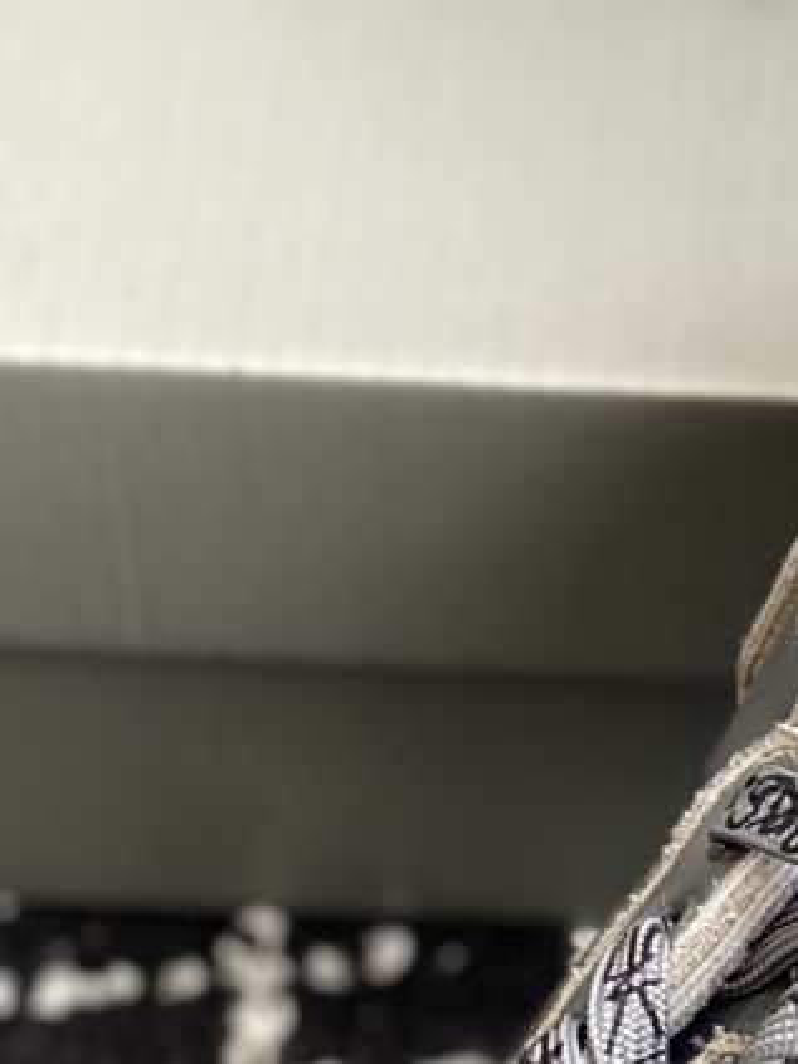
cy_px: 221
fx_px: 5443
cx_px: 1118
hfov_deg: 8.2
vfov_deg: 11.1
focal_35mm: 177
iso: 40
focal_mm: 6
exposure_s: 1/122
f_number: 2
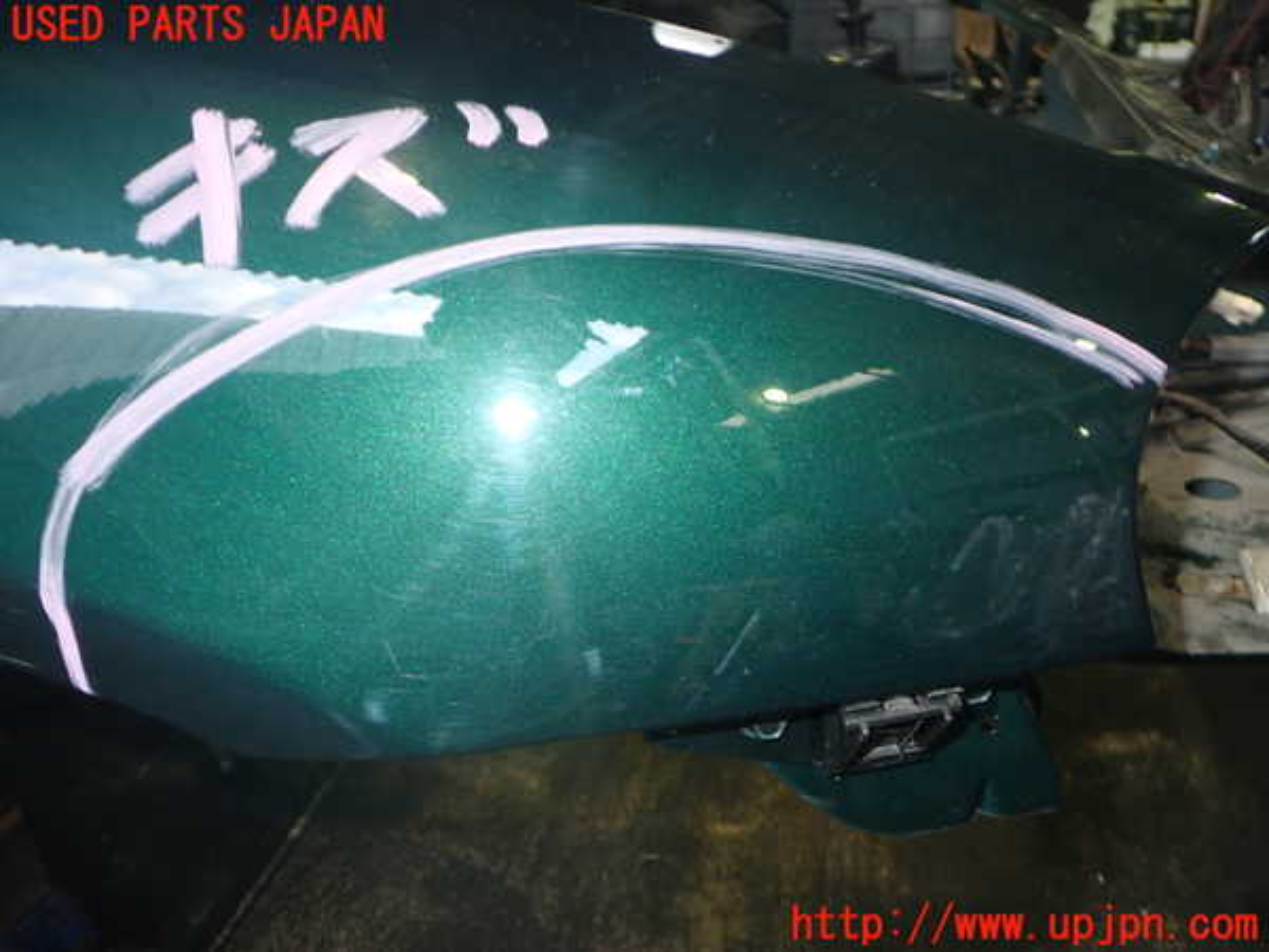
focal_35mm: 30
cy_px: 476
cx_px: 634
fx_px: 1100
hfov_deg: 60.0
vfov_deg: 46.8
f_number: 2.3
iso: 200
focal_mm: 5.4
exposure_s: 1/30
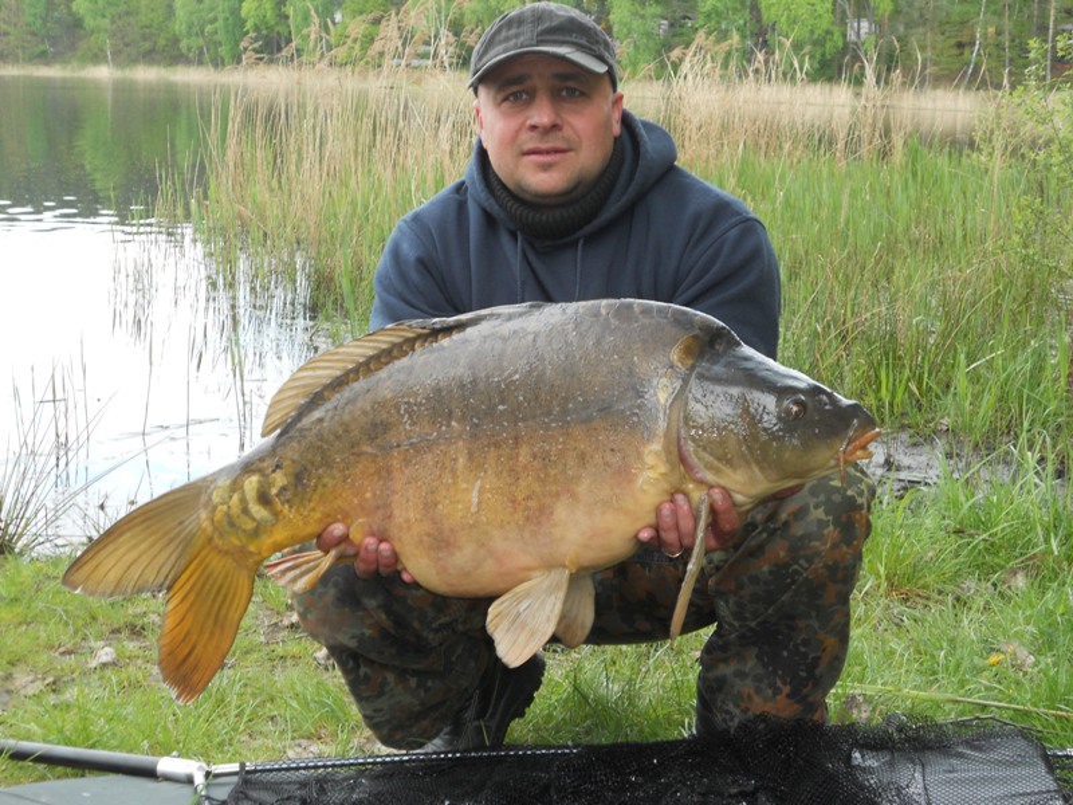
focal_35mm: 54
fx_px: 1674
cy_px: 402
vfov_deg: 27.0
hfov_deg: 35.5
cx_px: 536
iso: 80
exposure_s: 1/50
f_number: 4.8
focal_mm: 9.8
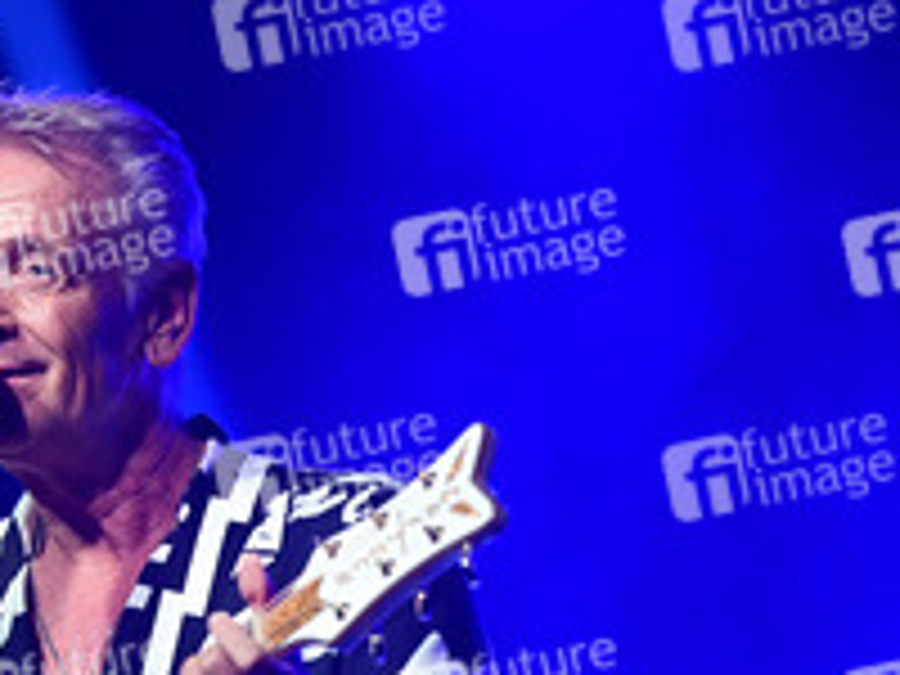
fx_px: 11284
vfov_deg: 3.4
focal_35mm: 434
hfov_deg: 4.6
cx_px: -61
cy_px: 580
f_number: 3.2
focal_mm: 200
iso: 3200
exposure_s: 1/400
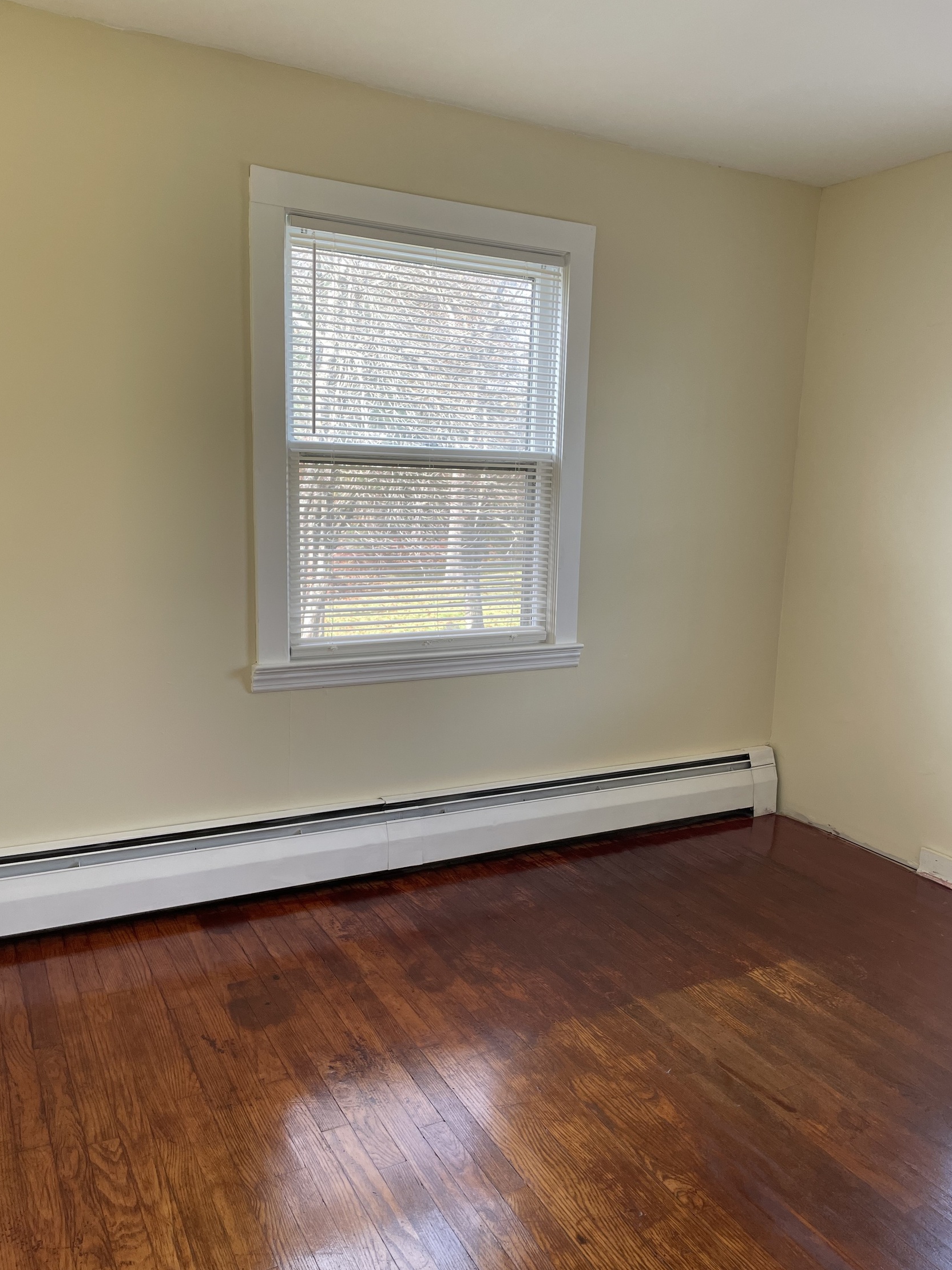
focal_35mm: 27
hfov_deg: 51.3
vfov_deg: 65.3
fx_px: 990
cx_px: 489
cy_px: 656
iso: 80
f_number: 1.6
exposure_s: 1/121
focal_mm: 4.2
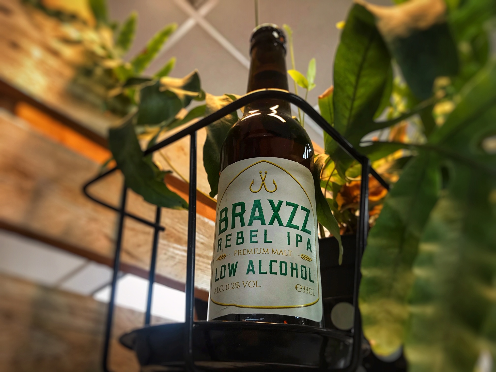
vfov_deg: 49.7
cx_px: 248
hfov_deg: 63.4
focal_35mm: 28
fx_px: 401
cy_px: 186
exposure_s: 1/20
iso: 40
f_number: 1.8
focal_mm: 3.99
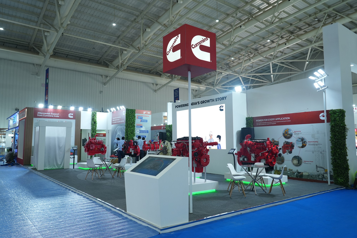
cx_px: 178
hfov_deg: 71.5
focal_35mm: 25
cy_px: 119
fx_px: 248
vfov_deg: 51.3
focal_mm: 25
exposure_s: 1/125
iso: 1000
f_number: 5.6
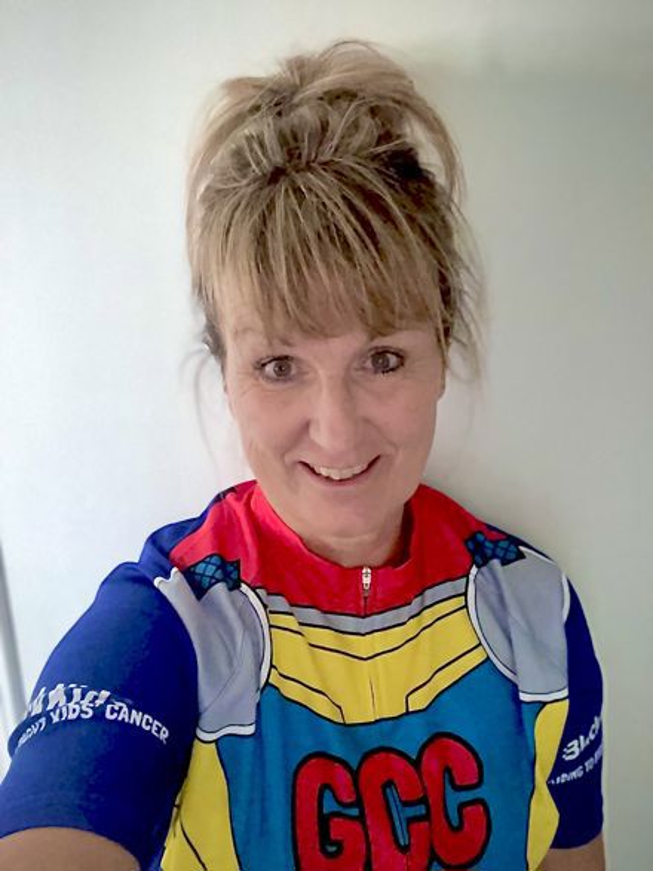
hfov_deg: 46.8
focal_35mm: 30
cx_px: 326
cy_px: 436
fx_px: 755
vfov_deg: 60.0
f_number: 2.2
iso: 1250
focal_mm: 2.71
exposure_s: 1/28
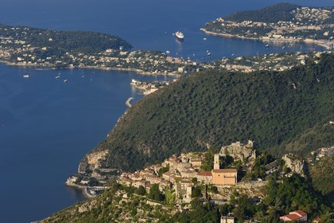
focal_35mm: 110
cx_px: 167
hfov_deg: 18.6
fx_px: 1020
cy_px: 112
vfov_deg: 12.5
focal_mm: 110
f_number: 13
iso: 200
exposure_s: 1/250
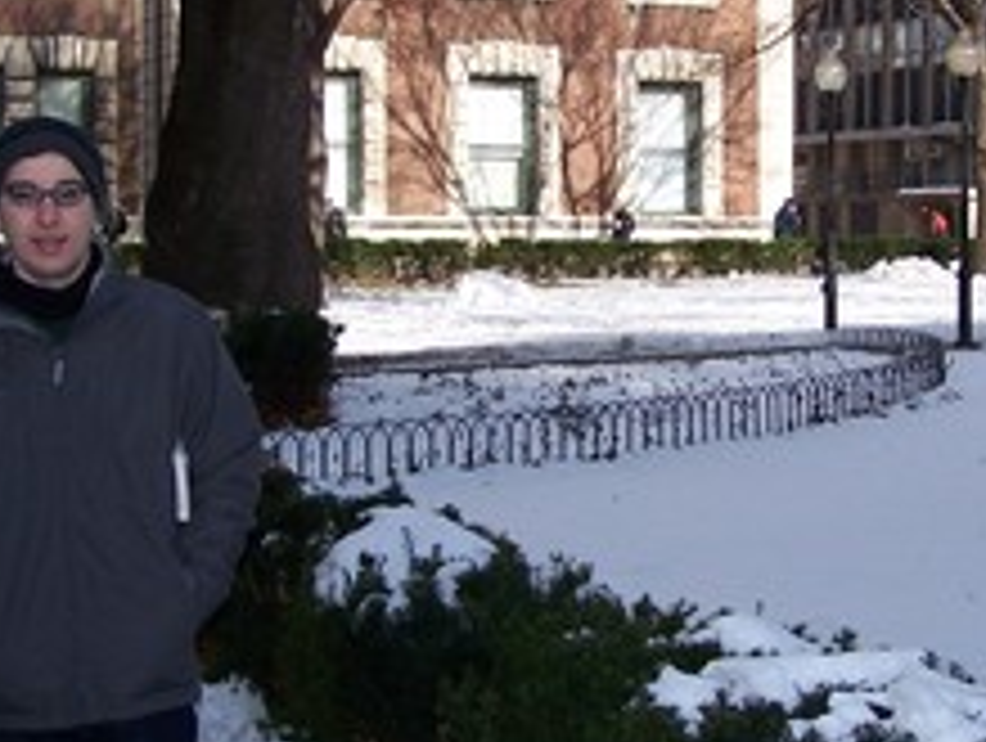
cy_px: 292
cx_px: 653
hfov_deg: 24.9
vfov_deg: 18.9
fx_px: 2225
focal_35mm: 78
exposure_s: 1/640
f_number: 2.8
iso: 80
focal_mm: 6.3
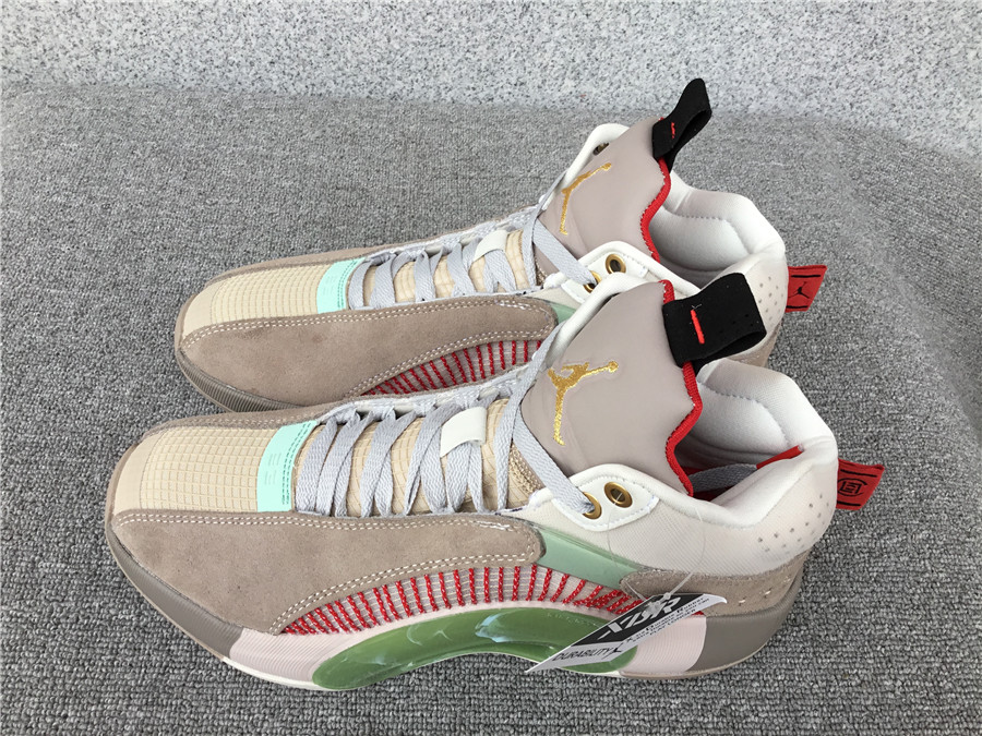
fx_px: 879
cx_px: 491
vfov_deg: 45.4
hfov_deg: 58.4
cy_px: 368
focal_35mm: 31
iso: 25
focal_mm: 3.3
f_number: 2.4
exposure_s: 1/100
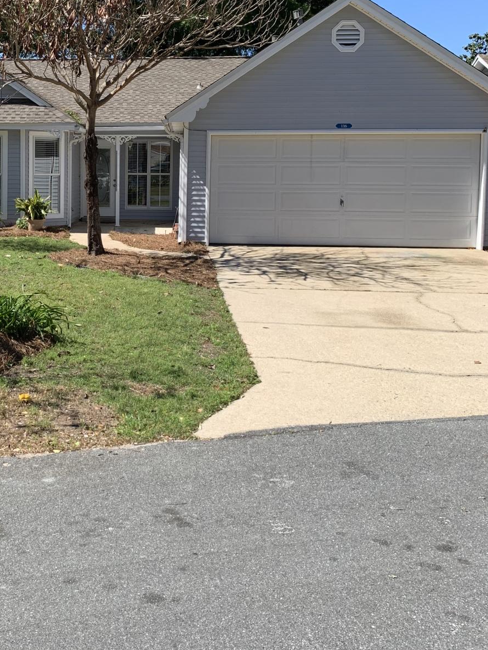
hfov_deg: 31.7
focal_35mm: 44
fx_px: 827
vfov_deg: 42.3
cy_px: 212
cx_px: 77
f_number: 1.8
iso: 25
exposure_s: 1/1350
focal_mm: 4.25
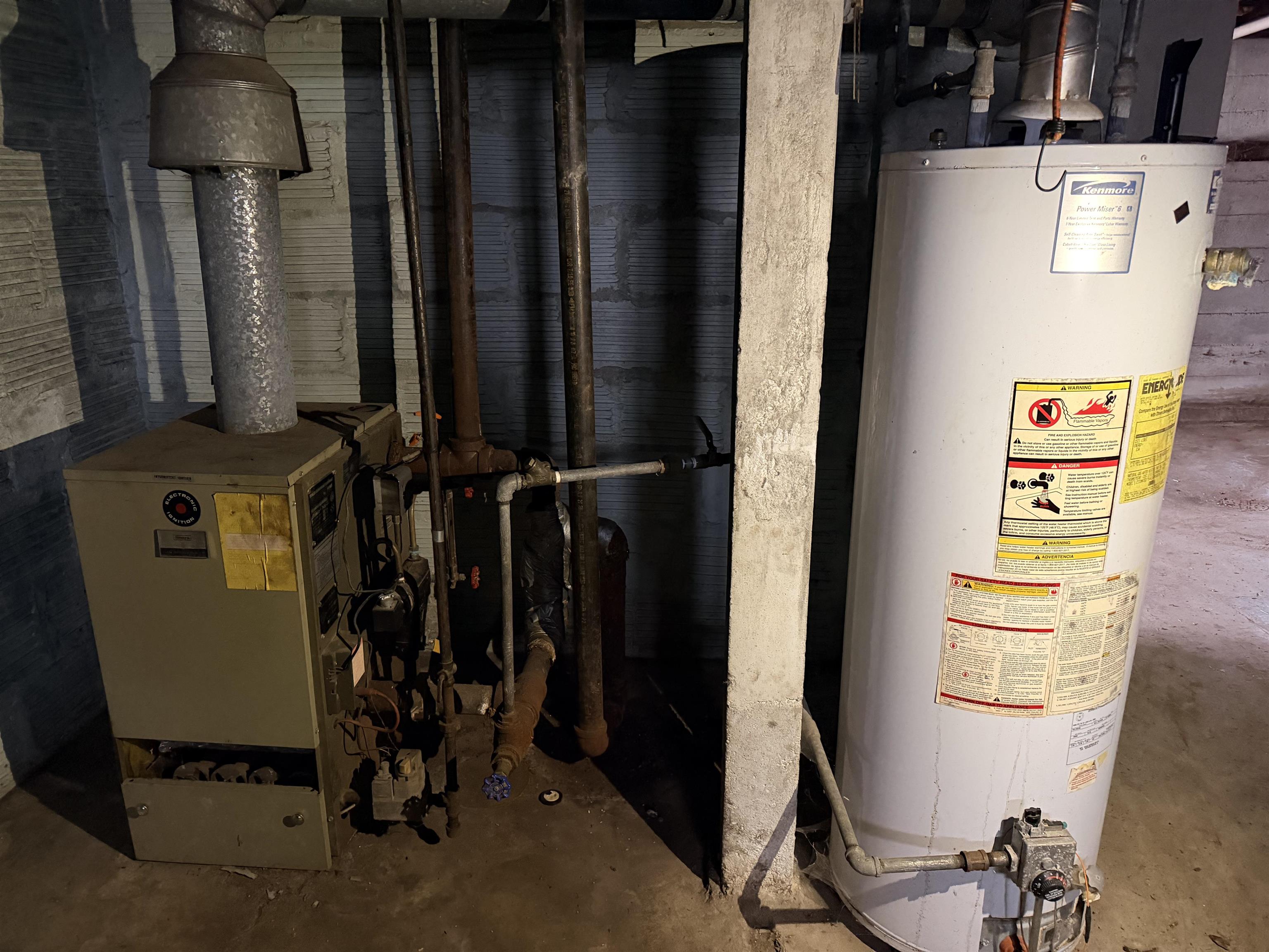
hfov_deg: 71.6
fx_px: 880
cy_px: 476
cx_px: 634
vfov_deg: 56.8
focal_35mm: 24
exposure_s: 1/32
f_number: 1.78
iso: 1000
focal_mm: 6.76
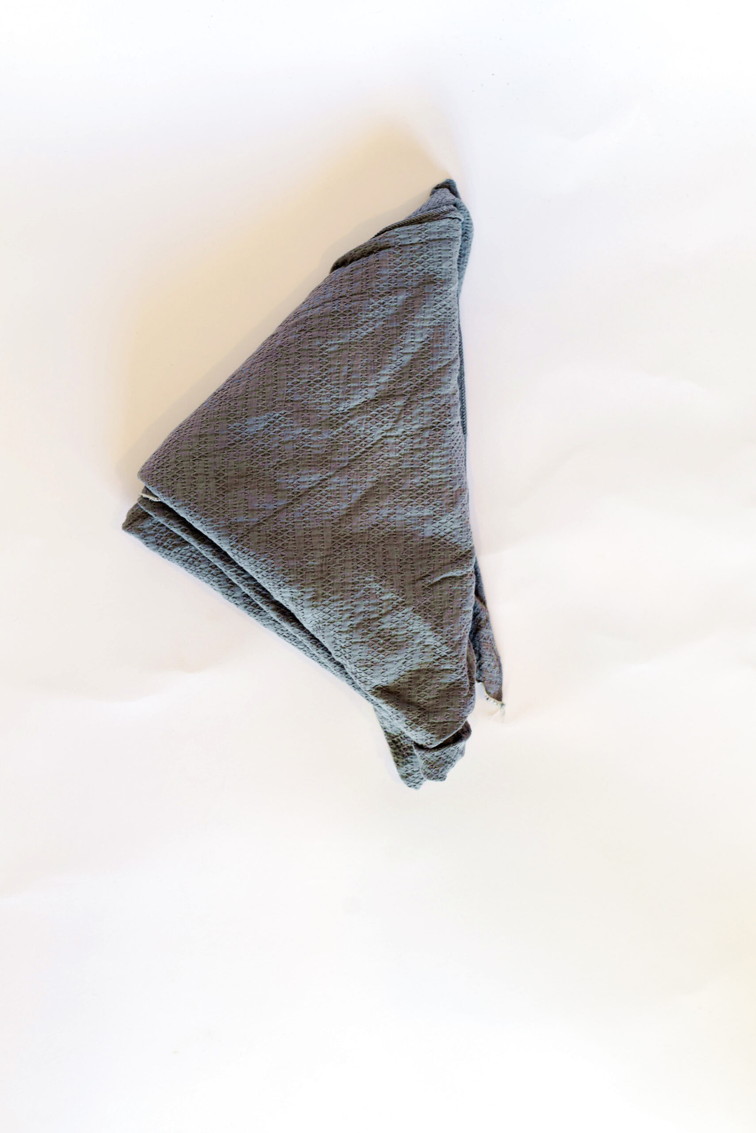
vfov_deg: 39.6
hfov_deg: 27.0
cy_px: 566
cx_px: 378
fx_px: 1573
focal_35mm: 50
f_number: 4.5
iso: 400
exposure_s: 1/80
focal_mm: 50
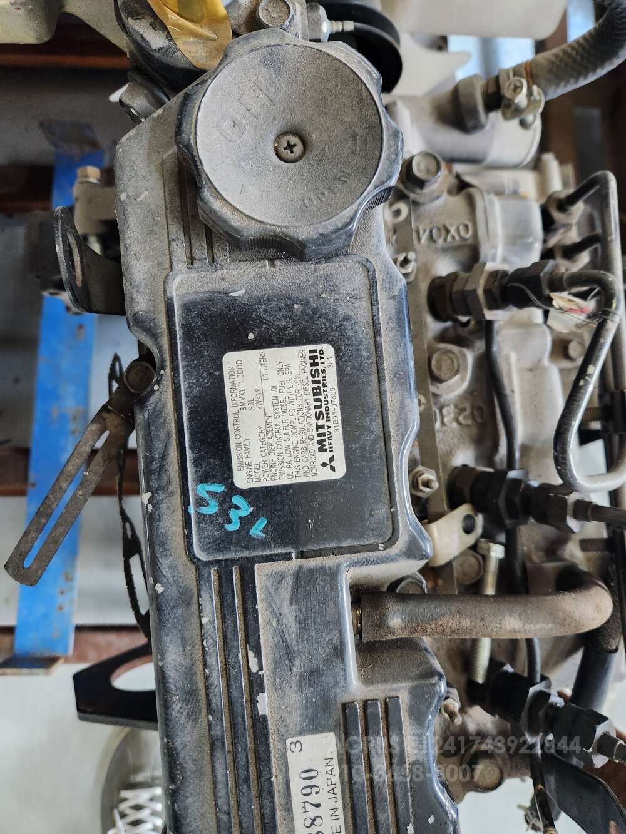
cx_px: 313
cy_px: 417
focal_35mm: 23
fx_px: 554
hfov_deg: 58.9
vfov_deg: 73.9
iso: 800
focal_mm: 5.4
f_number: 1.8
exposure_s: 1/60
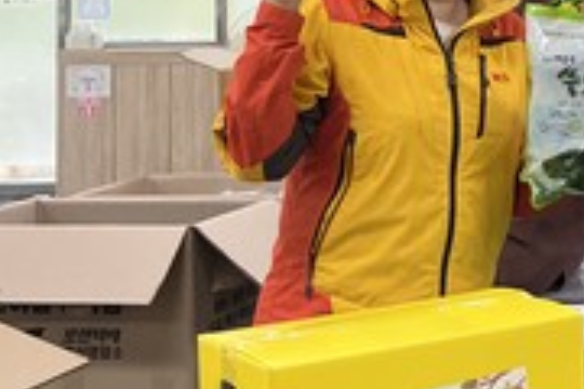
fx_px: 1460
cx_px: 805
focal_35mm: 90
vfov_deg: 14.9
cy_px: -19
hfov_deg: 20.3
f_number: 1.6
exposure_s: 1/120
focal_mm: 5.1
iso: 80
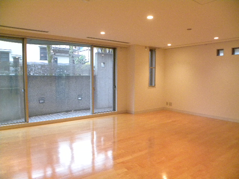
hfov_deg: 67.3
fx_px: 180
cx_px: 120
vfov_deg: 53.1
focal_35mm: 26
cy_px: 90
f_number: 2.8
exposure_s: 1/58.1
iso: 400
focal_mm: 4.6
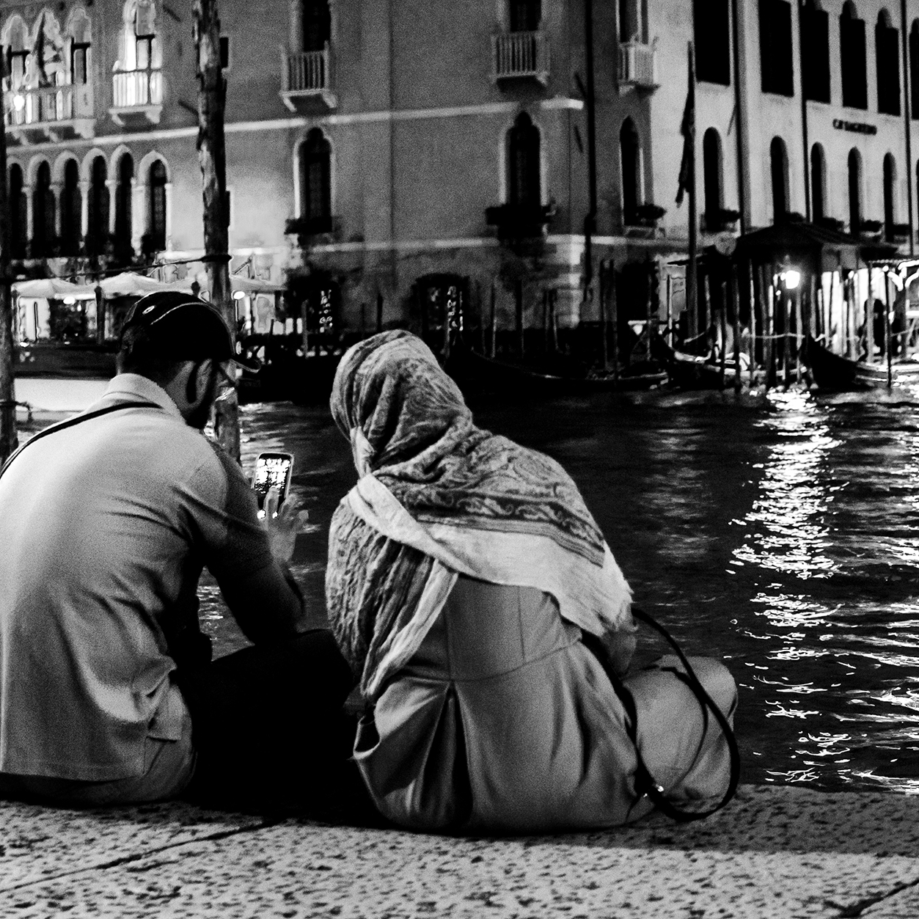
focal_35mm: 68
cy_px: 459
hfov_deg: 25.4
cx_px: 570
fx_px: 2032
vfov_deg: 25.5
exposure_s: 1/4
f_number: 4
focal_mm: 35
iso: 1000
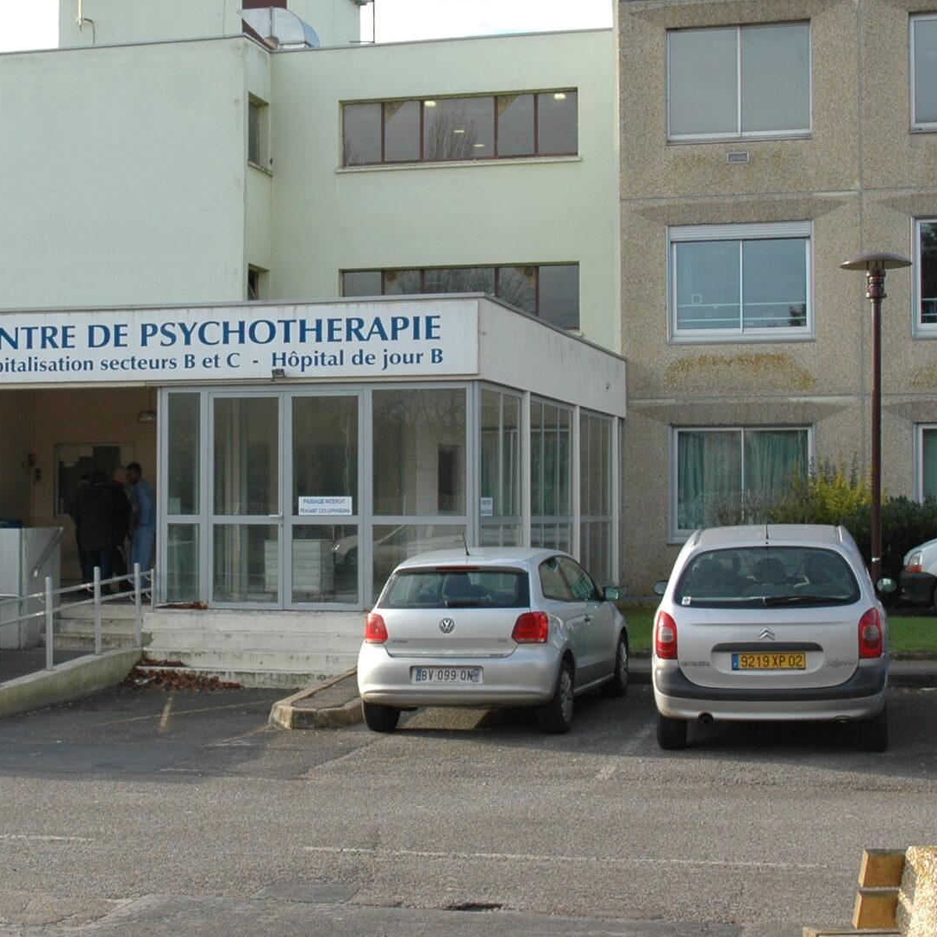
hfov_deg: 22.7
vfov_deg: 23.1
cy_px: 436
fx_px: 2297
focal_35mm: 75
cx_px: 181
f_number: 5
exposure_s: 1/320
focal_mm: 25
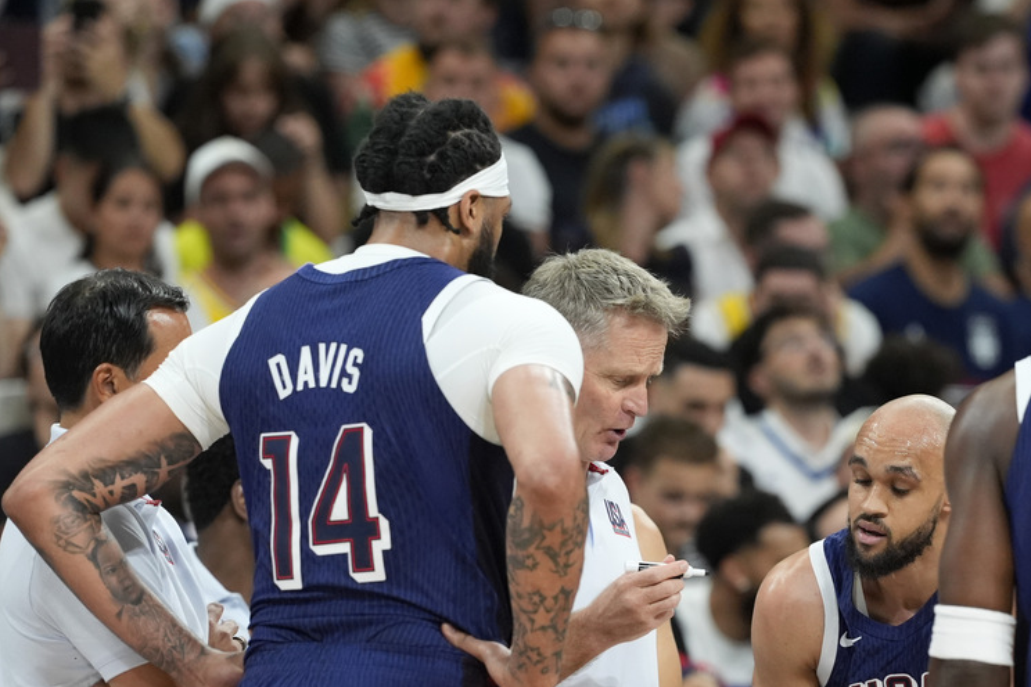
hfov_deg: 4.3
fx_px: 13860
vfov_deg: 2.8
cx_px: 764
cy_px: 515
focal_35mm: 484
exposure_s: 1/1250
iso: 3200
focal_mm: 300
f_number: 4
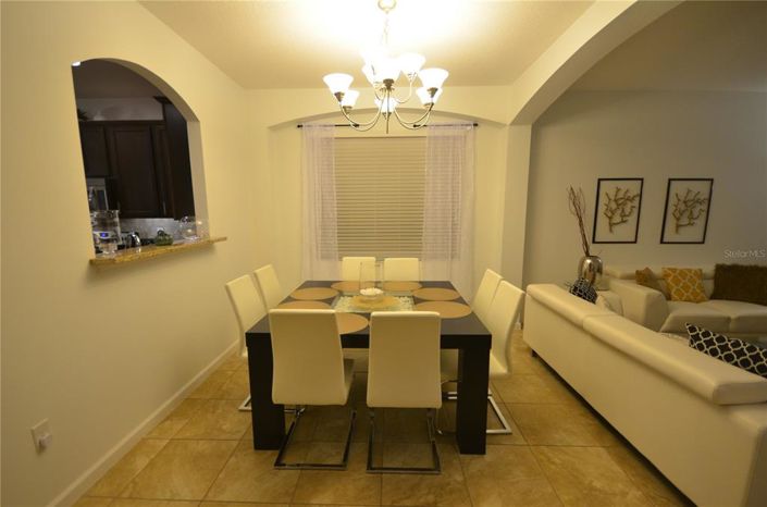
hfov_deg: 100.5
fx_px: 319
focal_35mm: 15
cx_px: 384
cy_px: 254
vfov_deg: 77.0
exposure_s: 1/60
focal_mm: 10
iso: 800
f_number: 4
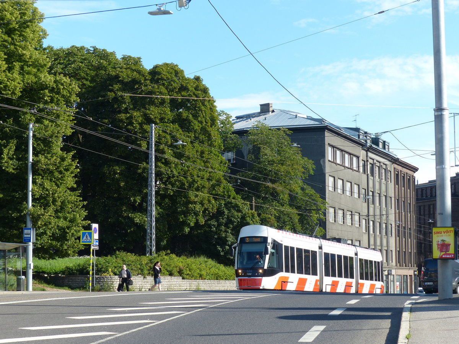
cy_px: 172
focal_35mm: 89
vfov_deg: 16.6
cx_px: 230
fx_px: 1180
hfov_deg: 22.0
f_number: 4
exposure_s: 1/400
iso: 100
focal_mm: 16
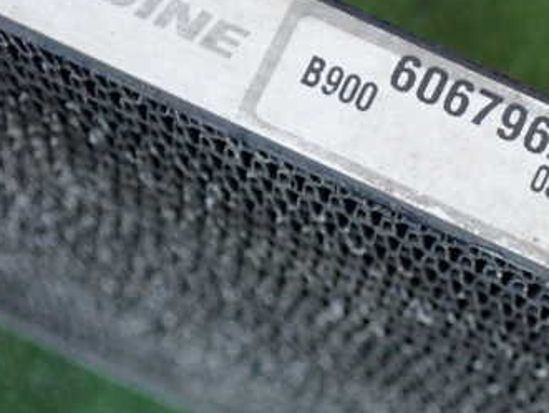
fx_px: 2874
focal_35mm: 181
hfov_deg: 10.9
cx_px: 476
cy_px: 126
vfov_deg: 8.2
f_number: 4.9
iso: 800
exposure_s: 1/80
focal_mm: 18
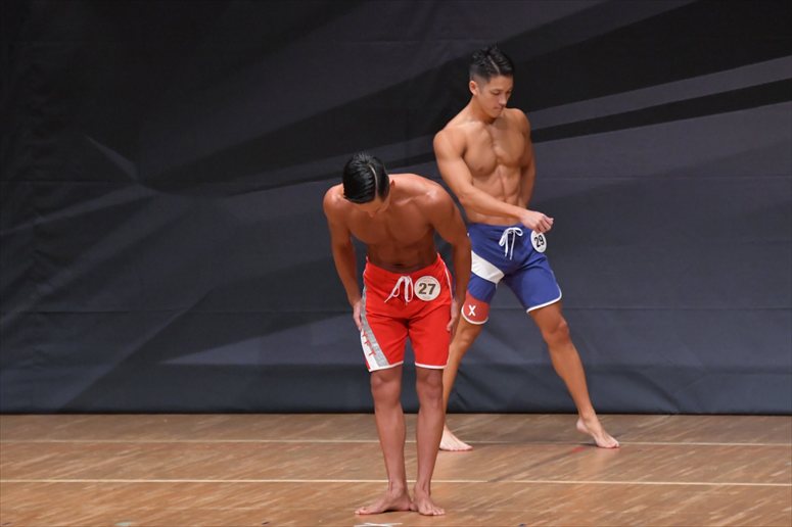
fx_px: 6267
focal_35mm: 285
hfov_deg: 7.2
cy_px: 264
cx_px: 396
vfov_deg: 4.8
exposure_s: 1/400
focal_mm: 190
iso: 6400
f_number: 5.6
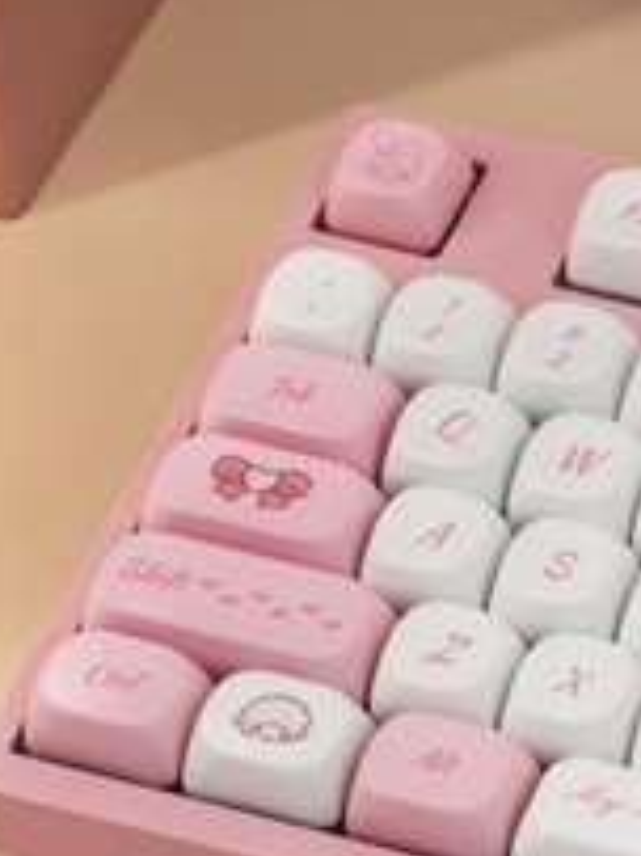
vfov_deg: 8.3
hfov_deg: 6.2
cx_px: 780
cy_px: 624
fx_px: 5907
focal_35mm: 239
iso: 640
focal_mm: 70
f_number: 8
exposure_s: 1/160
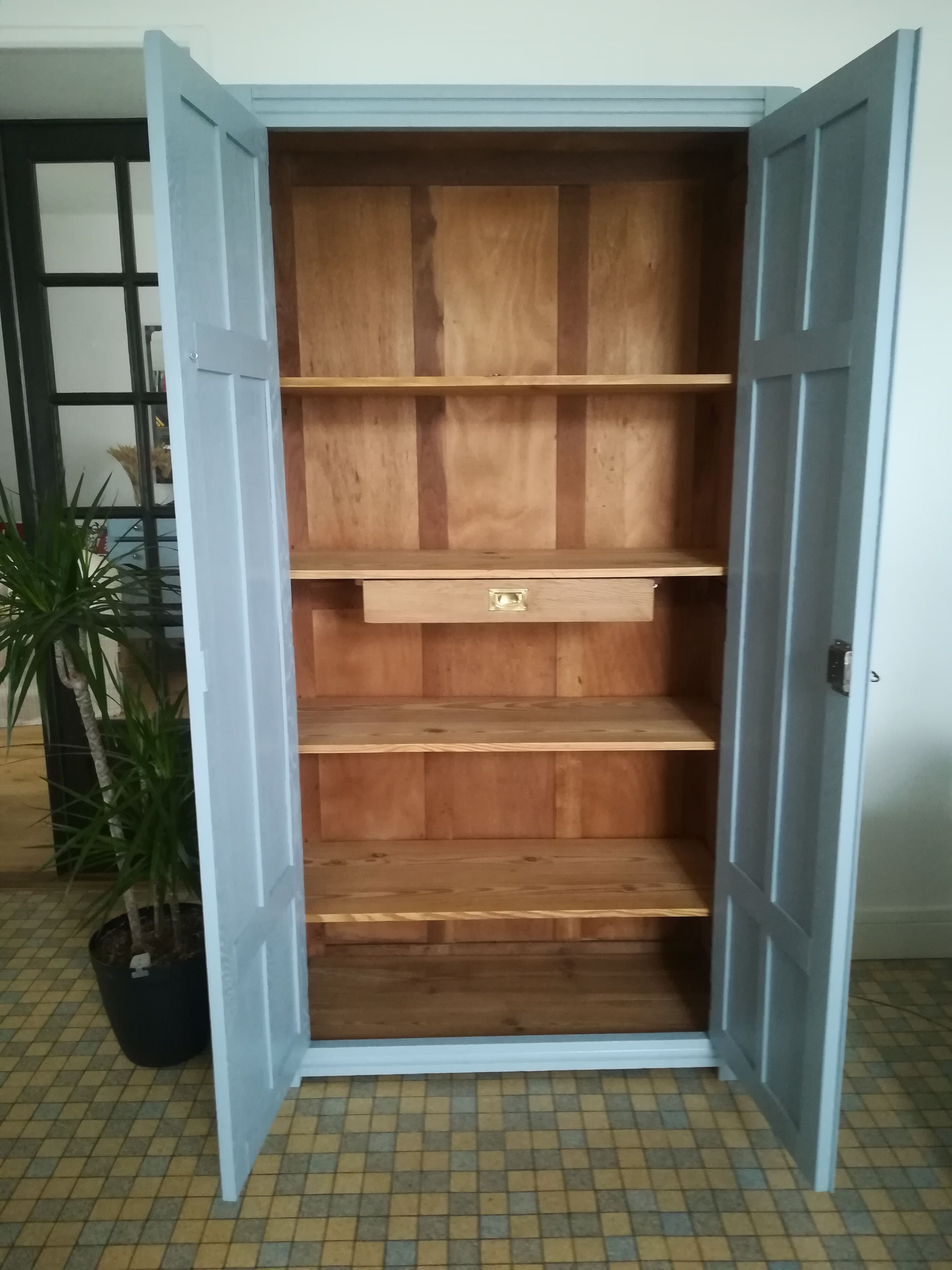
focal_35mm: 26
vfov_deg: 67.3
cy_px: 635
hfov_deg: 53.1
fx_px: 953
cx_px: 476
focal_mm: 3.83
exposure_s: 1/25
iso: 500
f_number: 2.2
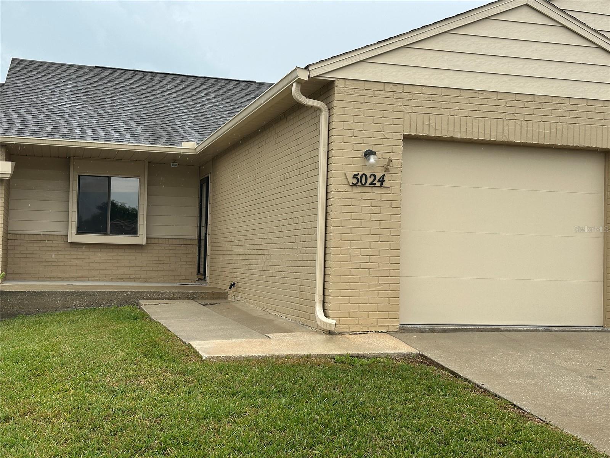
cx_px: 305
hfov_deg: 39.7
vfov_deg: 30.3
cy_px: 229
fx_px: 846
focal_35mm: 48
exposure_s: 1/1041
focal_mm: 6.86
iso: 64
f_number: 1.78
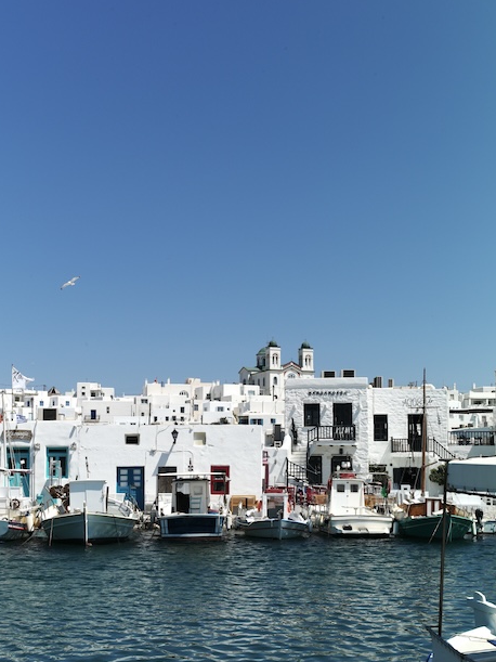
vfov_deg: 34.9
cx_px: 246
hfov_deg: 26.6
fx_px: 1051
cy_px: 356
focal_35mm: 55
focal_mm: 50
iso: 160
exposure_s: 1/750
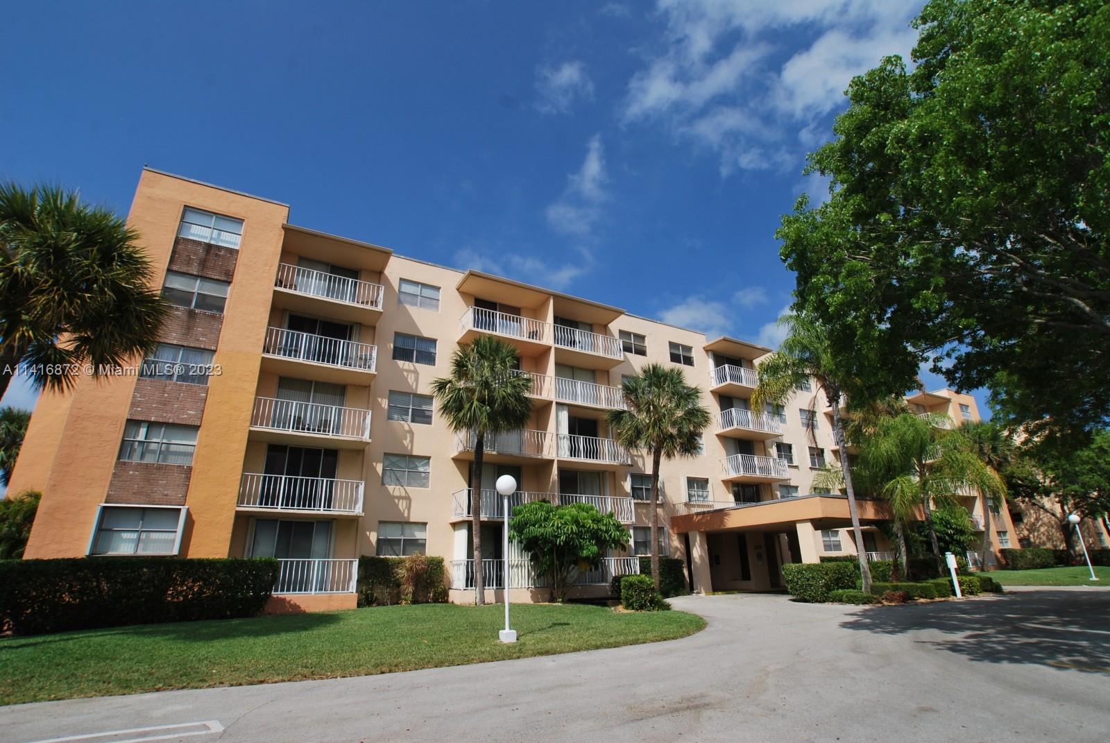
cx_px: 555
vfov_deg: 72.2
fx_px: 509
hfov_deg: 94.9
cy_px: 372
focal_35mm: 16
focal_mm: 11
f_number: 9
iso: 100
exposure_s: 1/320
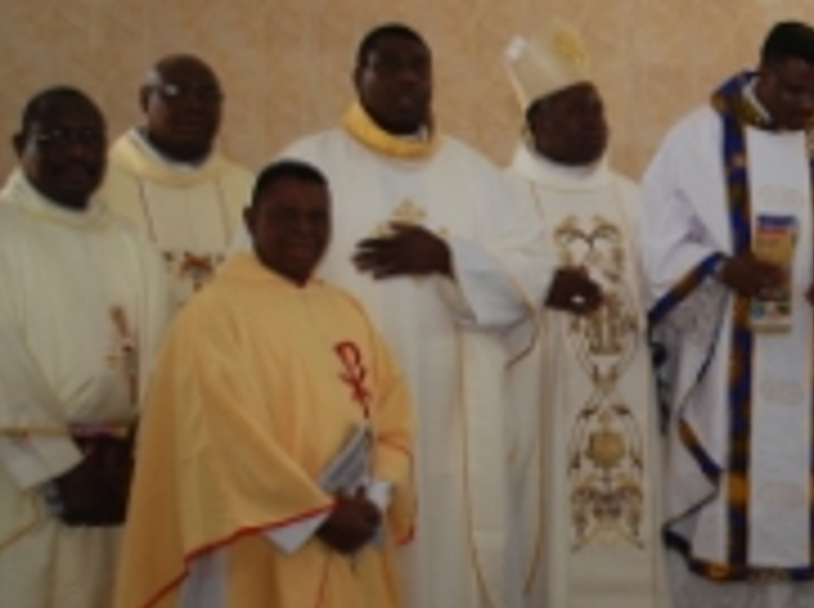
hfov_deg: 21.7
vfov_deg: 17.1
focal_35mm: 86
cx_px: 868
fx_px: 2018
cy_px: 356
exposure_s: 1/50
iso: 200
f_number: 4.2
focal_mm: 24
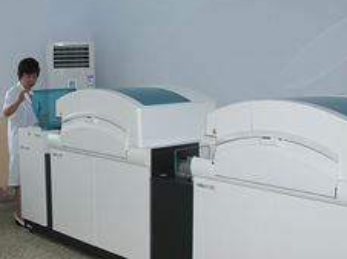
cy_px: 133
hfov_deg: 30.7
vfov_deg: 23.6
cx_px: 83
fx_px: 621
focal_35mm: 62
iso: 100
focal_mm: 8.9
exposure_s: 1/30
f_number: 2.8
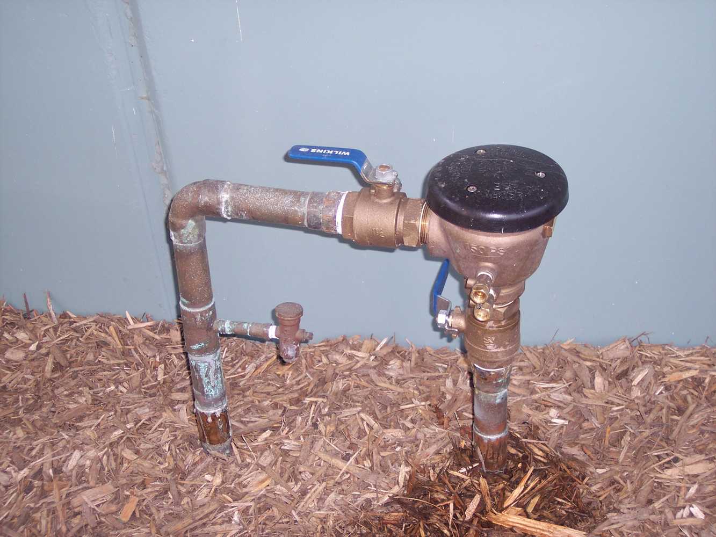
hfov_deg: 29.8
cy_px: 268
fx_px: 1345
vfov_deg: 22.6
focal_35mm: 65
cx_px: 358
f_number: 3.4
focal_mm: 13.3
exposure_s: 1/90
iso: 100
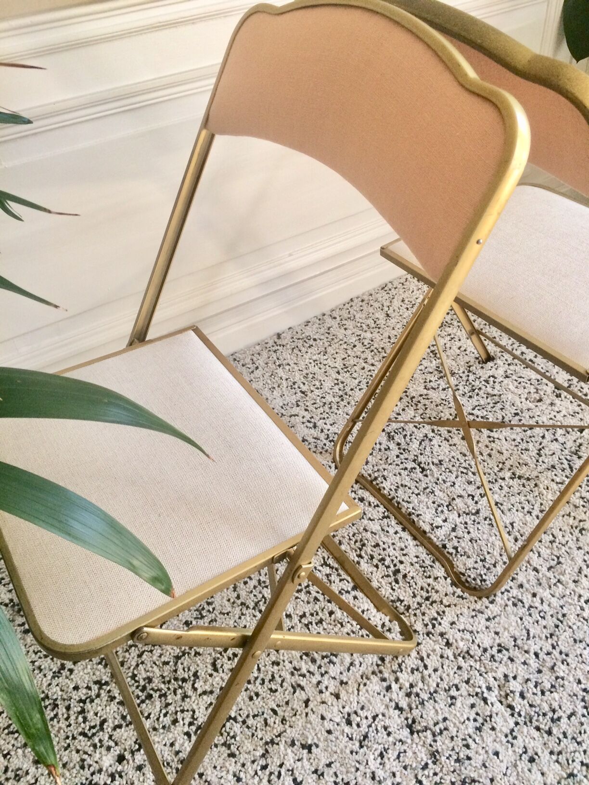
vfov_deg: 61.7
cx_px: 294
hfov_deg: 48.2
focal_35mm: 29
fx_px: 658
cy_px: 392
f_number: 2.2
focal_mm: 4.15
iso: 80
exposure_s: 1/33
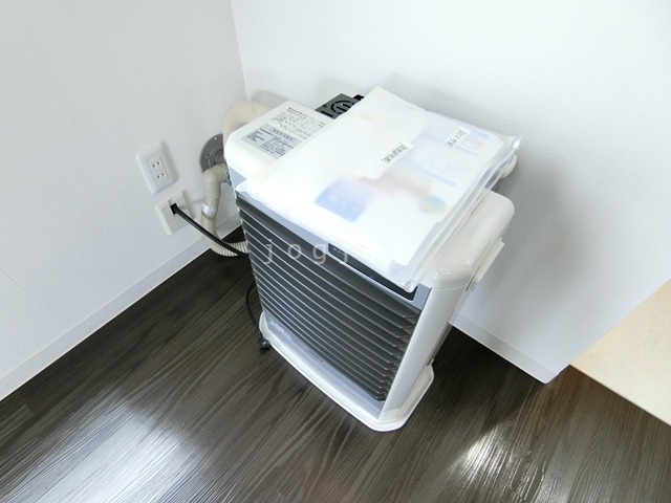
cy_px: 252
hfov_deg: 84.7
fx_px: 368
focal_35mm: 19
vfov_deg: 68.7
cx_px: 336
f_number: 2.7
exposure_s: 1/30
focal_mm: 4.06
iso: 400
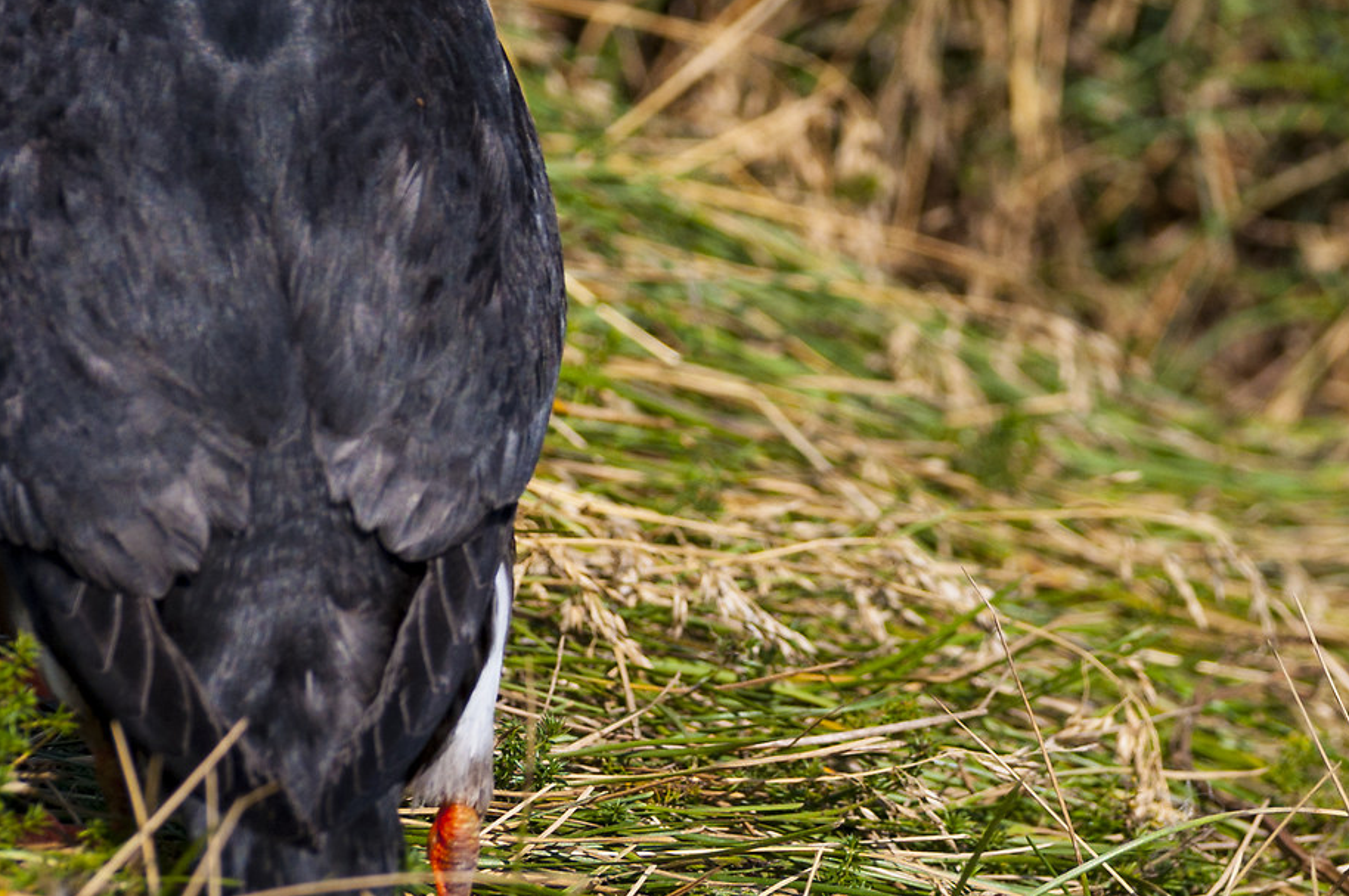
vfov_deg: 2.8
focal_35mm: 492
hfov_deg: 4.2
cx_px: 1166
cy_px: -9
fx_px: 18425
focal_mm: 125
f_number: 5.6
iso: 200
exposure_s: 1/1250
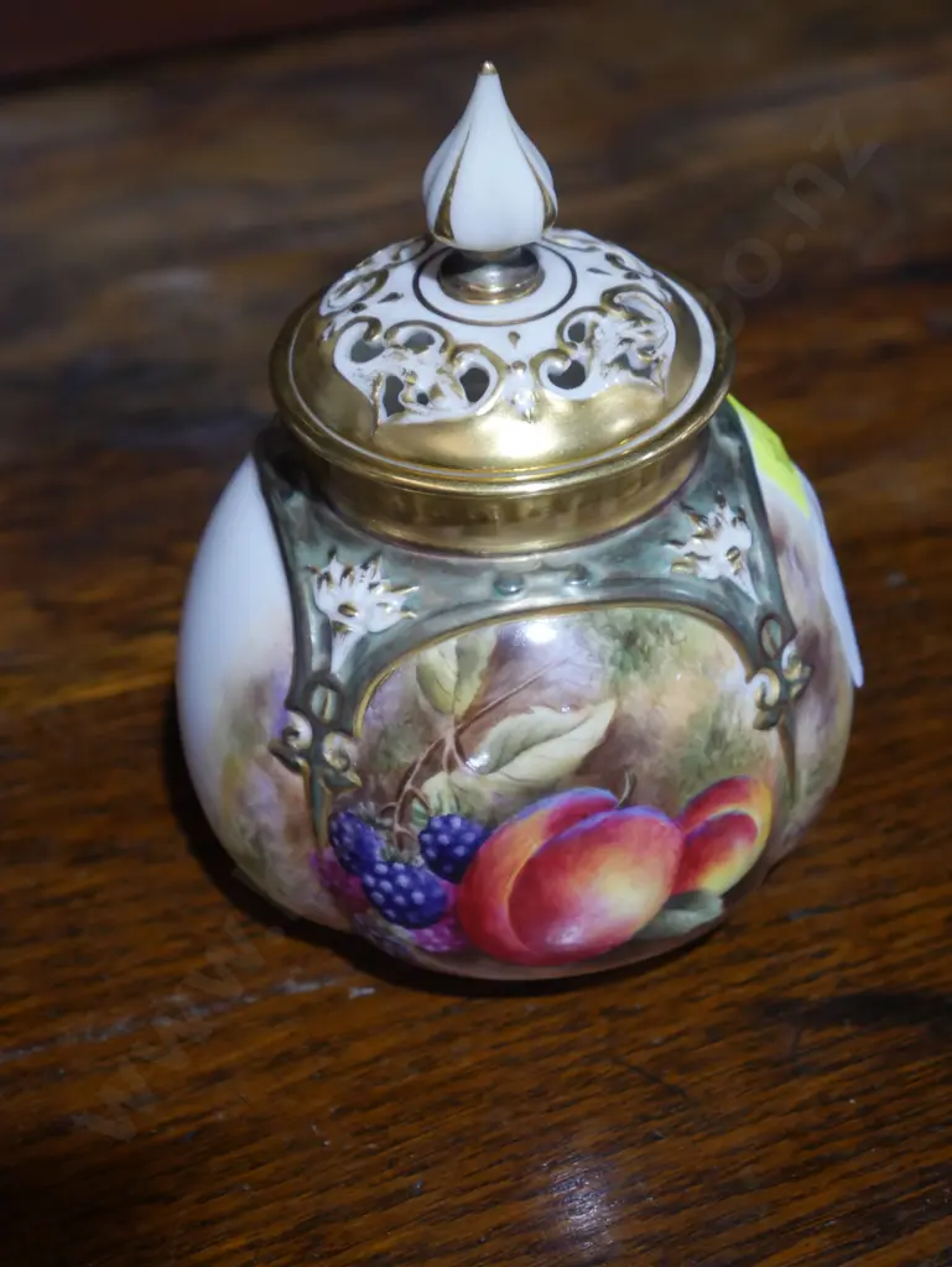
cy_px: 634
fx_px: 3078
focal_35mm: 84
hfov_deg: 17.6
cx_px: 476
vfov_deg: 23.3
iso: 1250
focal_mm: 42
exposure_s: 1/100
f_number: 5.6
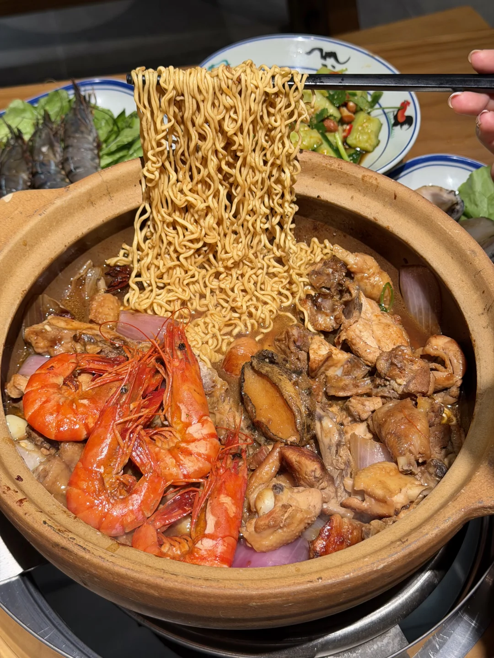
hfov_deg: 30.3
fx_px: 913
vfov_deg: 39.7
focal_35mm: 48
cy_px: 329
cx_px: 247
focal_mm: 6.76
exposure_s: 1/100
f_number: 1.78
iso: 64
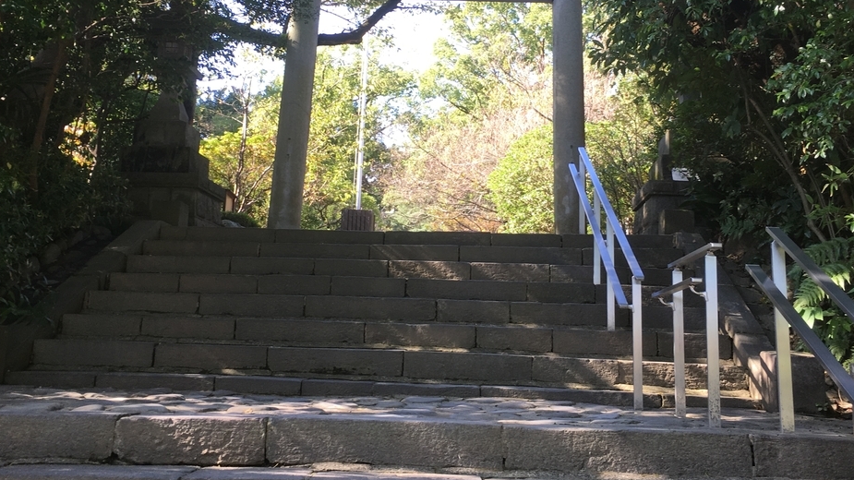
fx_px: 928
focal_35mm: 41
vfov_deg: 28.8
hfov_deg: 49.4
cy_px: 158
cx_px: 433
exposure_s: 1/120
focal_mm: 4.15
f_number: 2.2
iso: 25
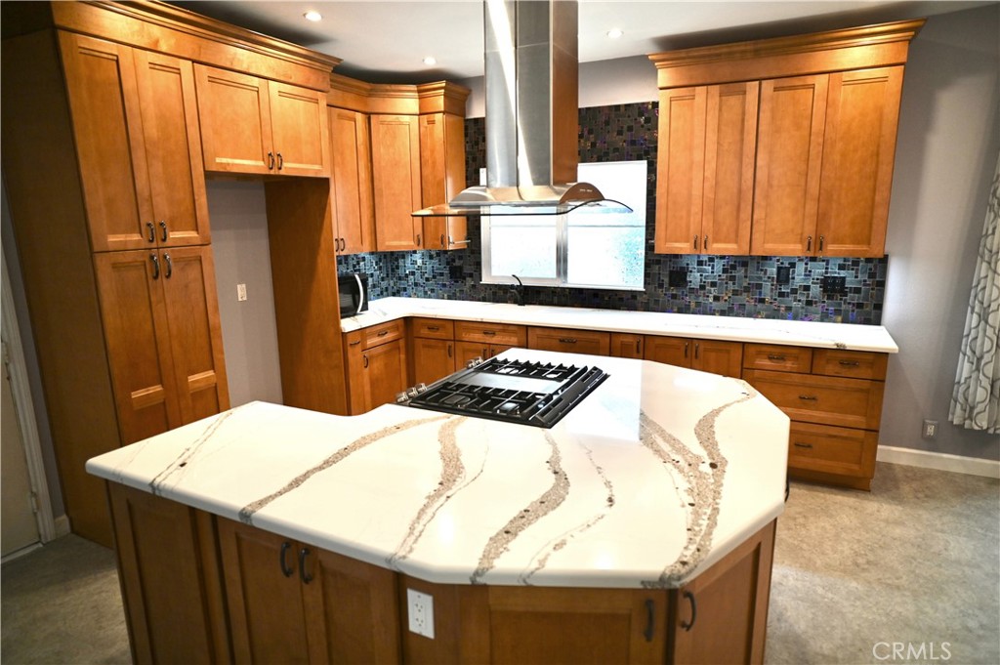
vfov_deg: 61.8
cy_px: 332
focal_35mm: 20
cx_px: 500
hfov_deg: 84.0
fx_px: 555
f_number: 2.8
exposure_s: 1/200
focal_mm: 20
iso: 400
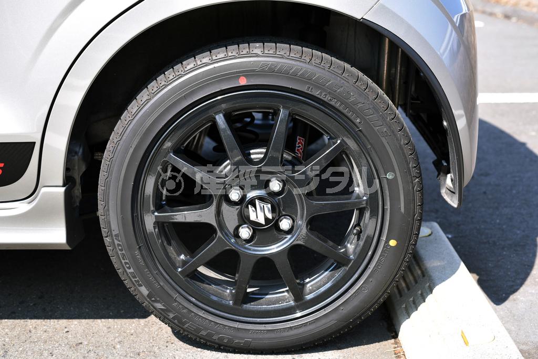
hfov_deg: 39.6
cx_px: 269
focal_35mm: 50
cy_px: 180
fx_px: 748
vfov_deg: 27.0
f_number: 5.6
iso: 100
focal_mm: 50
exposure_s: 1/125
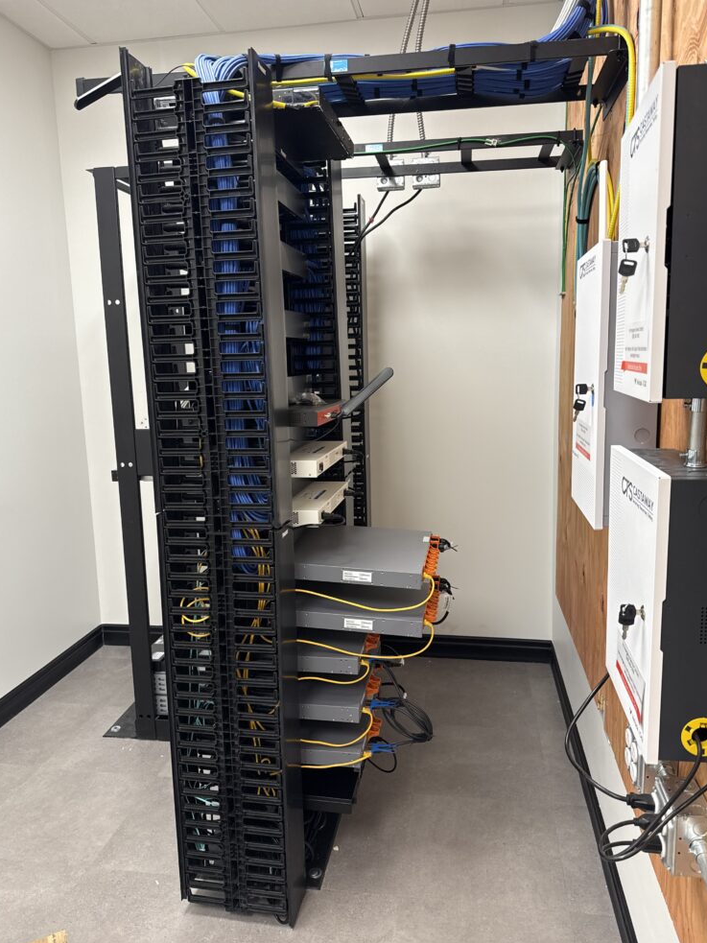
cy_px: 460
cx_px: 364
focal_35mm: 25
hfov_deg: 54.9
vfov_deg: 69.4
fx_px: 681
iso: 125
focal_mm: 6.76
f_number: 1.78
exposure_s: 1/60
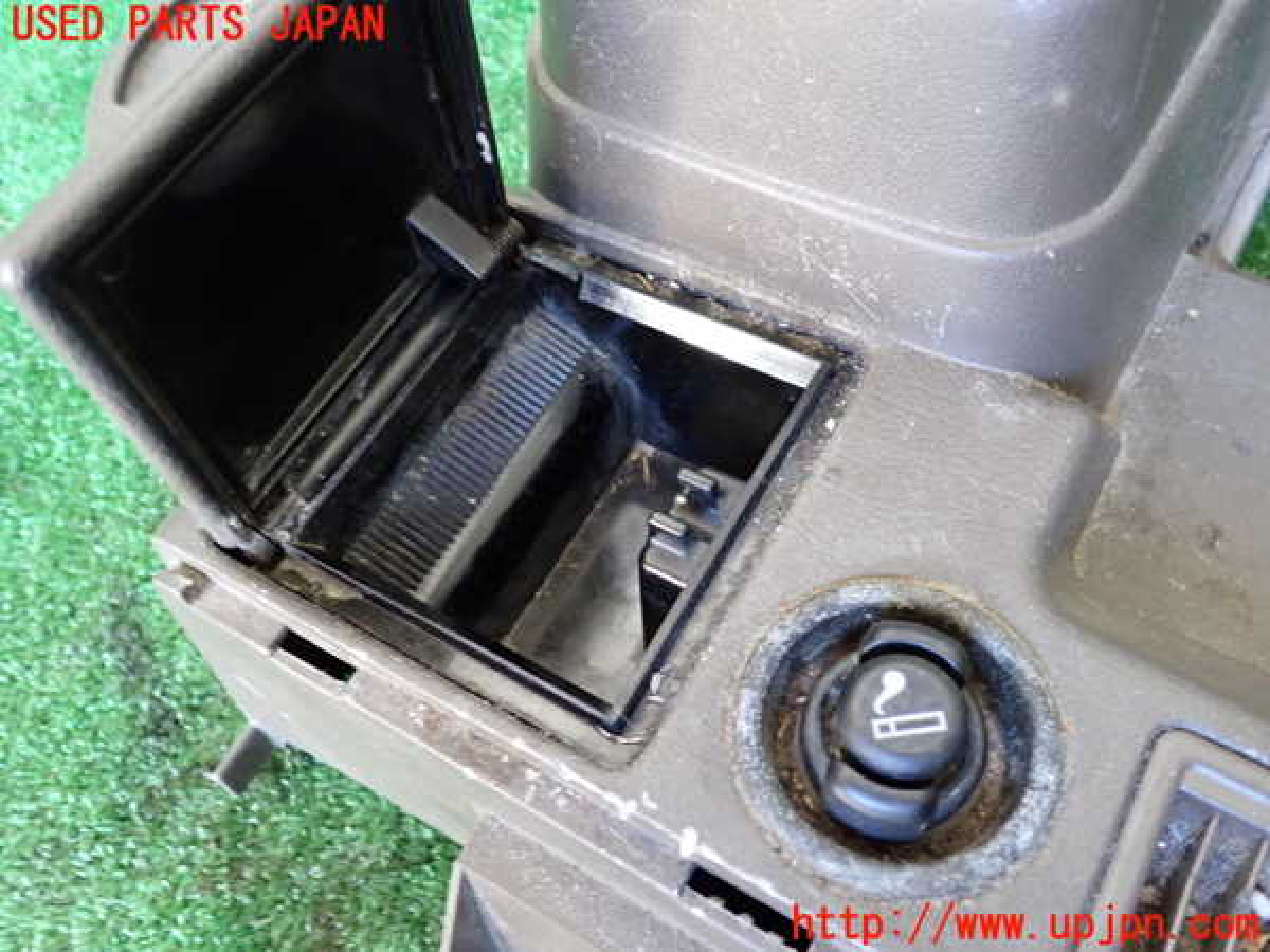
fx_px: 1101
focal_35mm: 30
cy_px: 476
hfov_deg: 60.0
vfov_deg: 46.8
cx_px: 635
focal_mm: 5.4
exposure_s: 1/30
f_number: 2.3
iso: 640
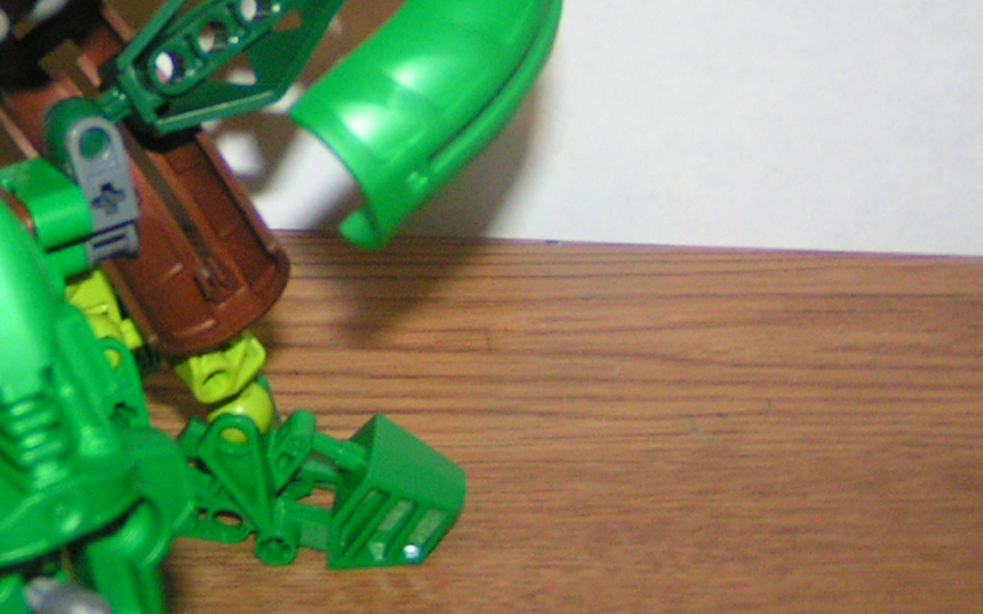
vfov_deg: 14.5
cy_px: -154
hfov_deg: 22.8
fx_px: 2331
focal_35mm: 87
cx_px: -24
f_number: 2.8
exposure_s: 1/40
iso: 200
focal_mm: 5.8
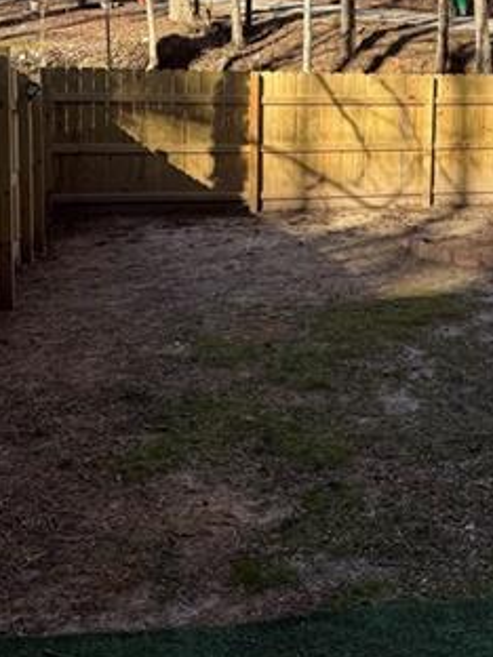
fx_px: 1120
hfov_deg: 23.7
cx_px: 499
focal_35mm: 59
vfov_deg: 31.3
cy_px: 76
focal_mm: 6.76
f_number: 1.78
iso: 80
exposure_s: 1/1337
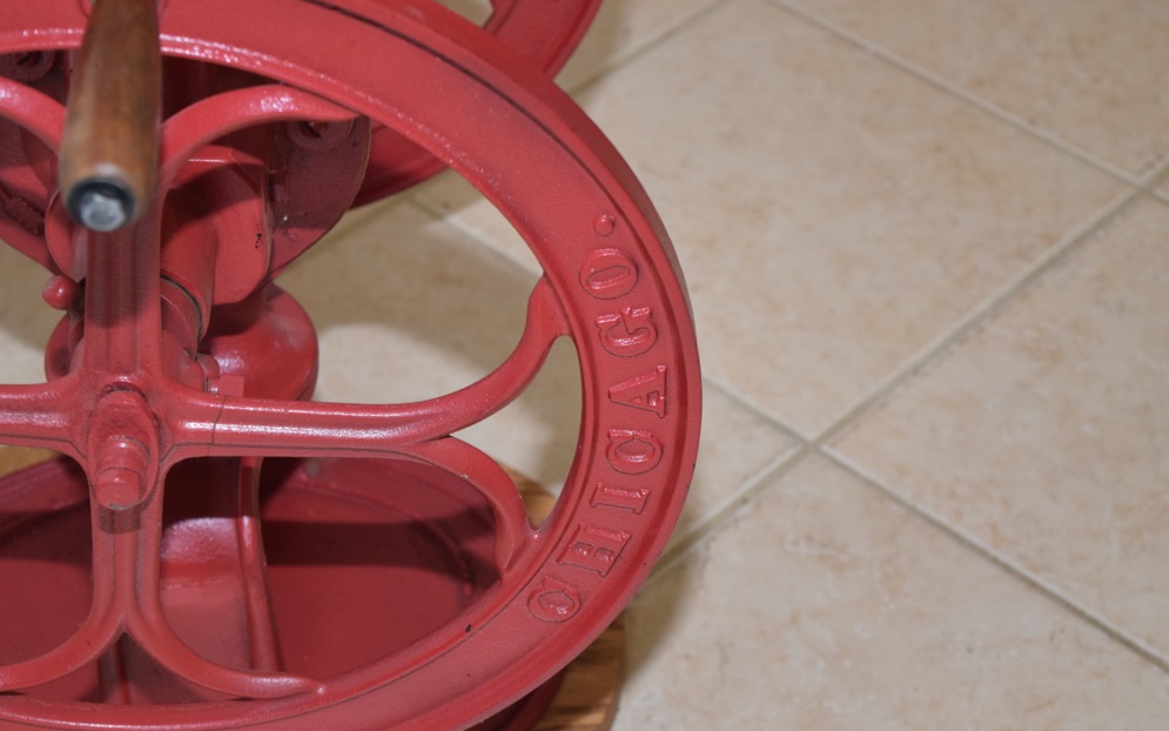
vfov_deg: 15.5
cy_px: 391
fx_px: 2693
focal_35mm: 85
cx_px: 586
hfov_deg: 24.5
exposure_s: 1/100
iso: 800
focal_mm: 55
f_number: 5.6
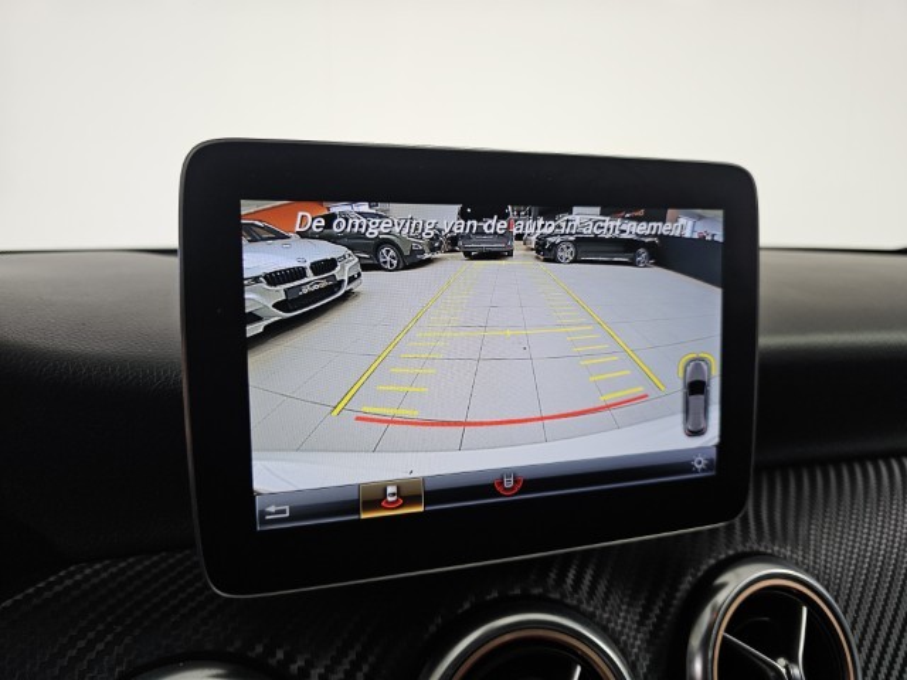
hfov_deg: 73.9
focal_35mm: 23
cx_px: 454
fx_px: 603
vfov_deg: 58.9
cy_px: 340
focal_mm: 6.3
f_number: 1.7
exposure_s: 1/50
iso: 64
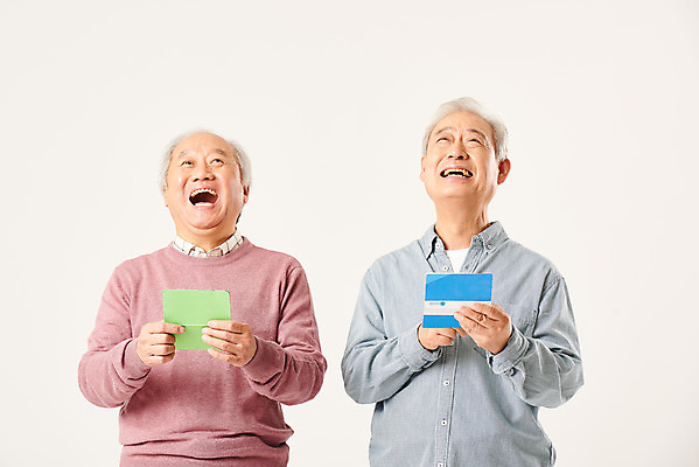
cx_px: 350
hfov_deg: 15.8
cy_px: 234
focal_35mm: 130
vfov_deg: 10.6
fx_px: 2525
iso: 100
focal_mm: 130
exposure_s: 1/125
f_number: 8
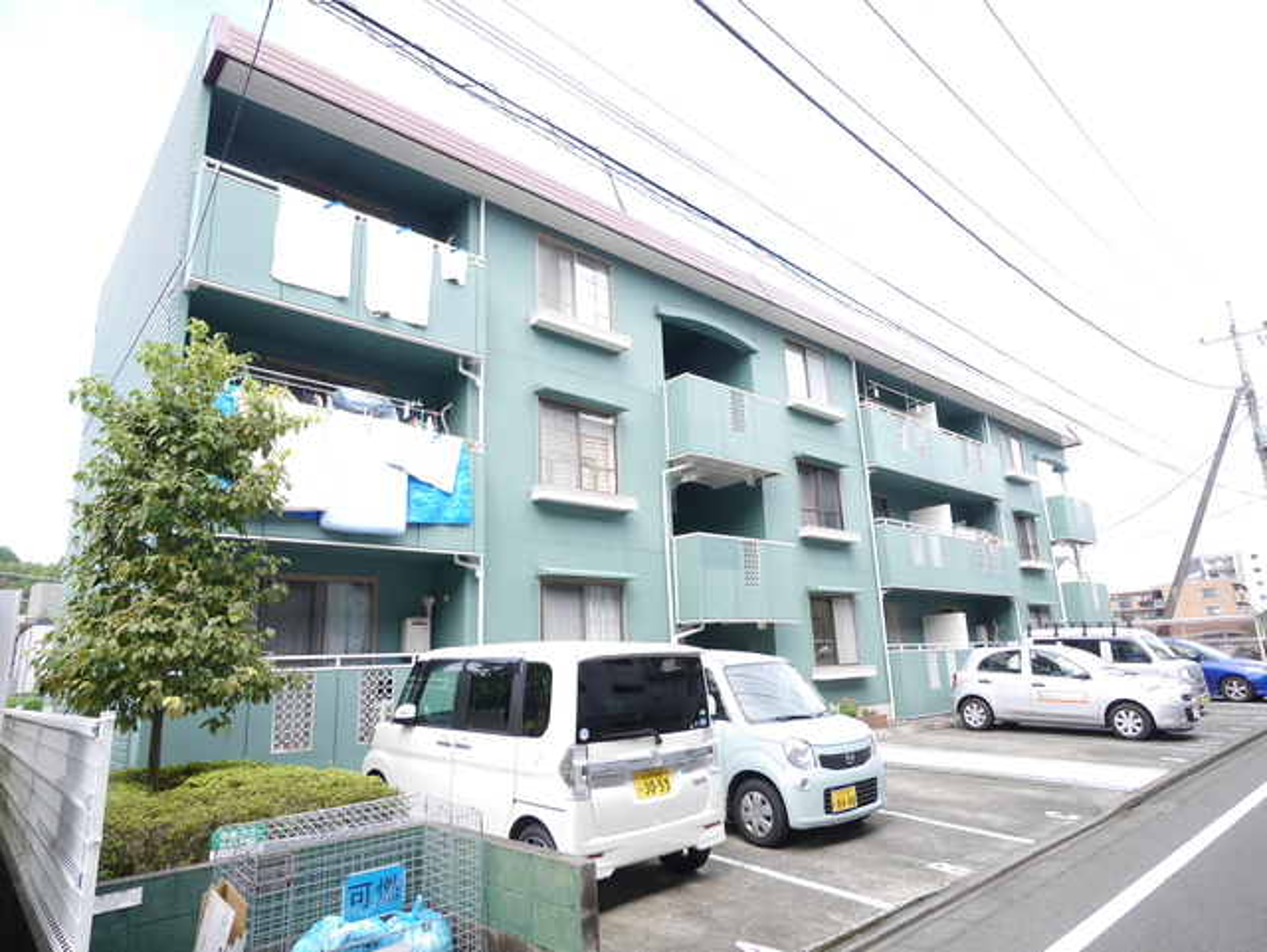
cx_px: 634
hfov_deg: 81.7
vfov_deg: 66.0
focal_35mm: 20
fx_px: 733
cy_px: 476
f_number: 5
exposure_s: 1/160
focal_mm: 10
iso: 160
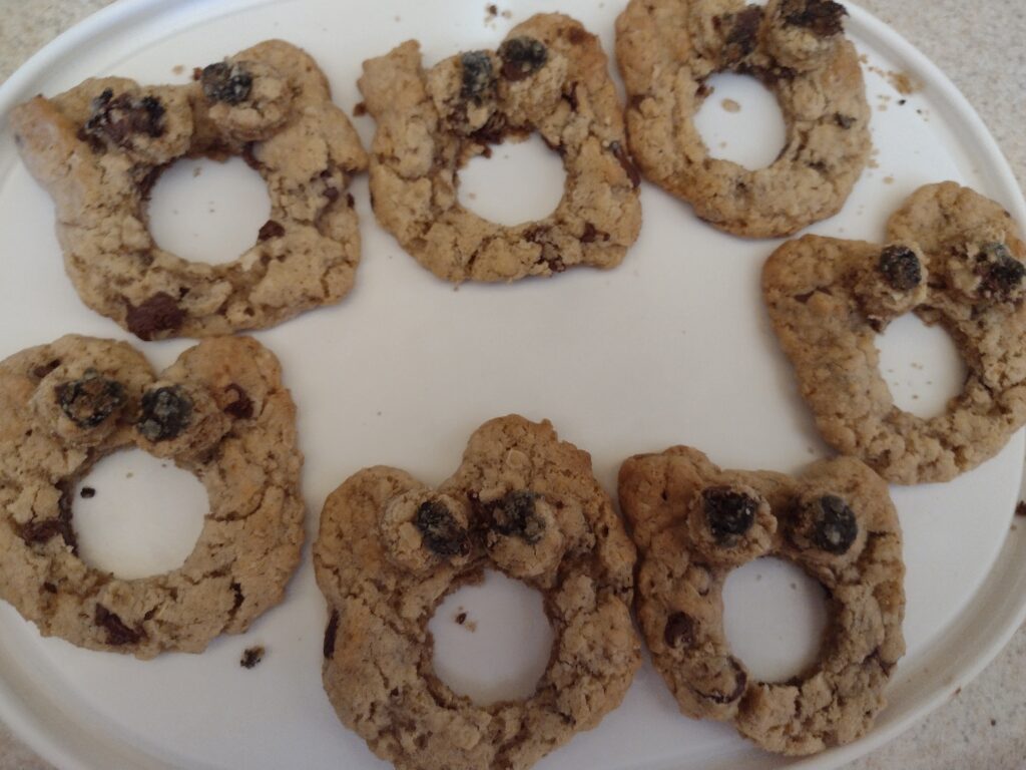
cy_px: 385
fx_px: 800
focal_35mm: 27
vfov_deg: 51.4
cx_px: 513
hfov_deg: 65.3
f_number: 1.7
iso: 741
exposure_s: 1/30
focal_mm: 4.71
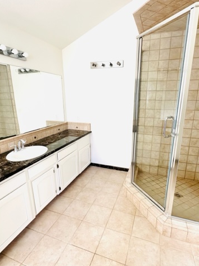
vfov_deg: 84.7
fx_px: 146
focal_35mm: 19
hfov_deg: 68.6
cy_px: 134
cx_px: 107
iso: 160
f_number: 2.2
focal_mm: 2.22
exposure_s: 1/99
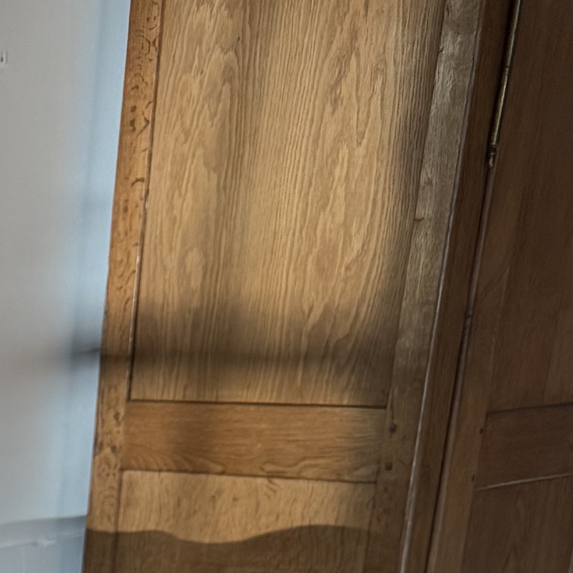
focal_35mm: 104
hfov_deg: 14.6
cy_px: 1213
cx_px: -468
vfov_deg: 13.7
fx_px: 1948
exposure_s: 1/246
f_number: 1.78
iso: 100
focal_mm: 6.76
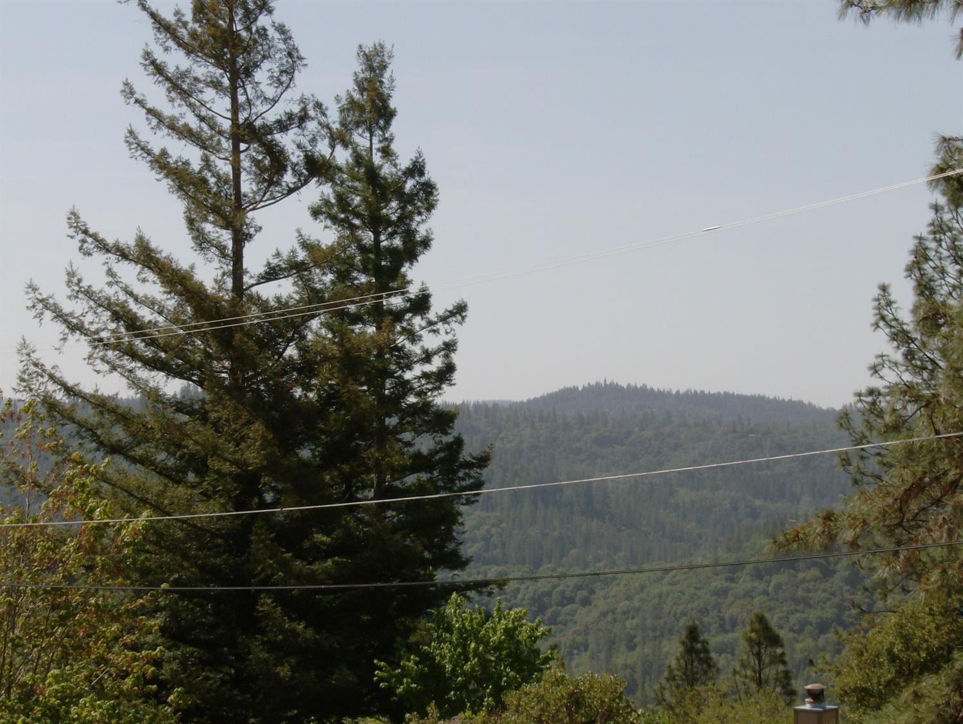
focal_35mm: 108
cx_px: 482
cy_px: 362
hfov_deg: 18.2
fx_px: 3007
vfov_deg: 13.7
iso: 100
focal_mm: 18
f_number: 7.8
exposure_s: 1/354
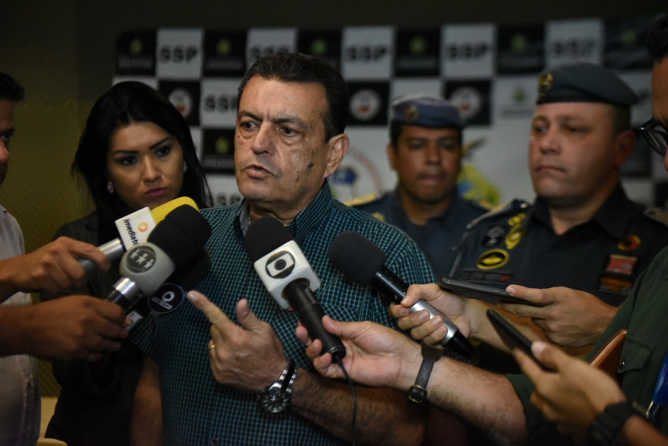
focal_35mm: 62
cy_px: 223
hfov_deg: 32.4
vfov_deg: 21.9
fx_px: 1151
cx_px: 334
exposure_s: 1/4000
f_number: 8
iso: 12800
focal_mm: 62
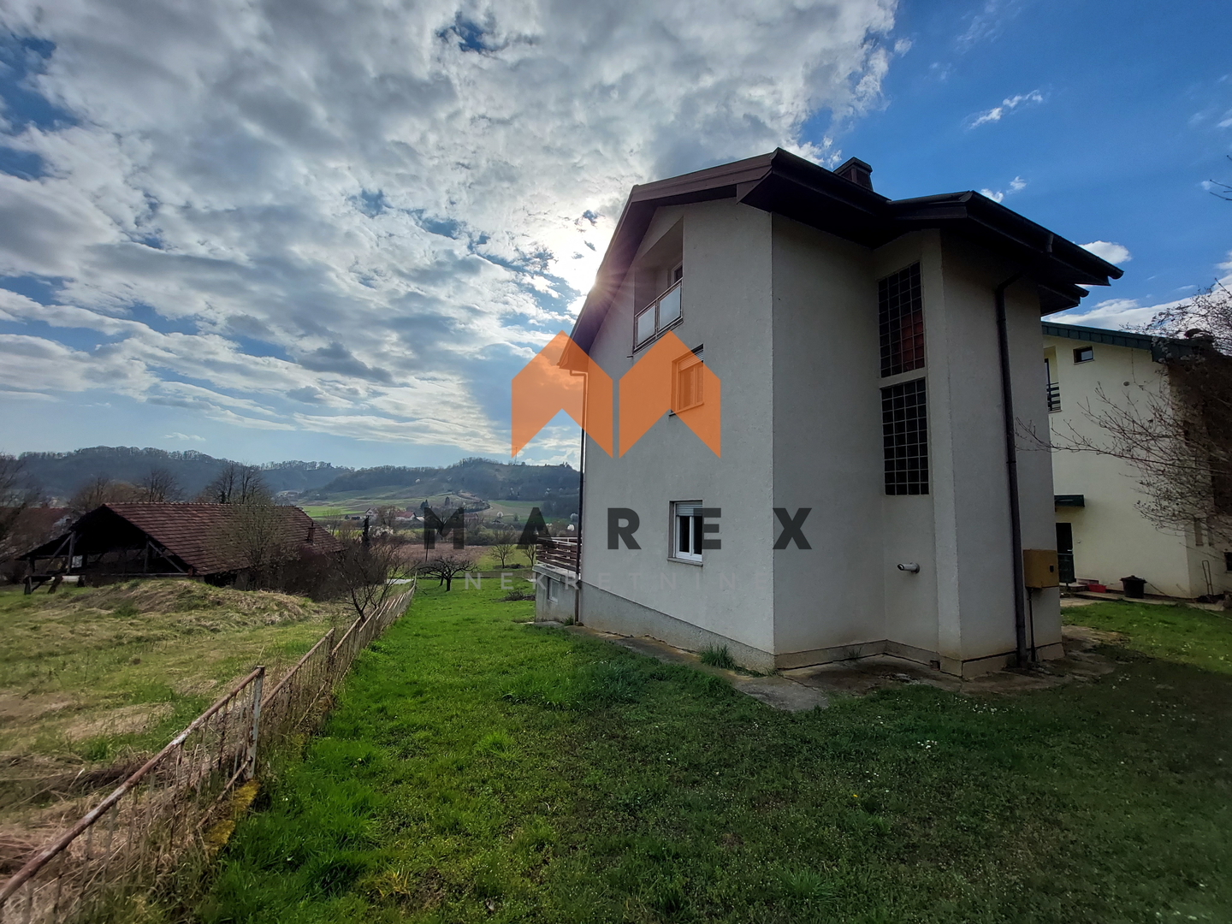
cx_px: 616
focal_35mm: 13
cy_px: 462
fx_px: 463
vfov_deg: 89.9
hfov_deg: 106.2
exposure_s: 1/2440
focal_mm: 1.74
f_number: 2.2
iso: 50
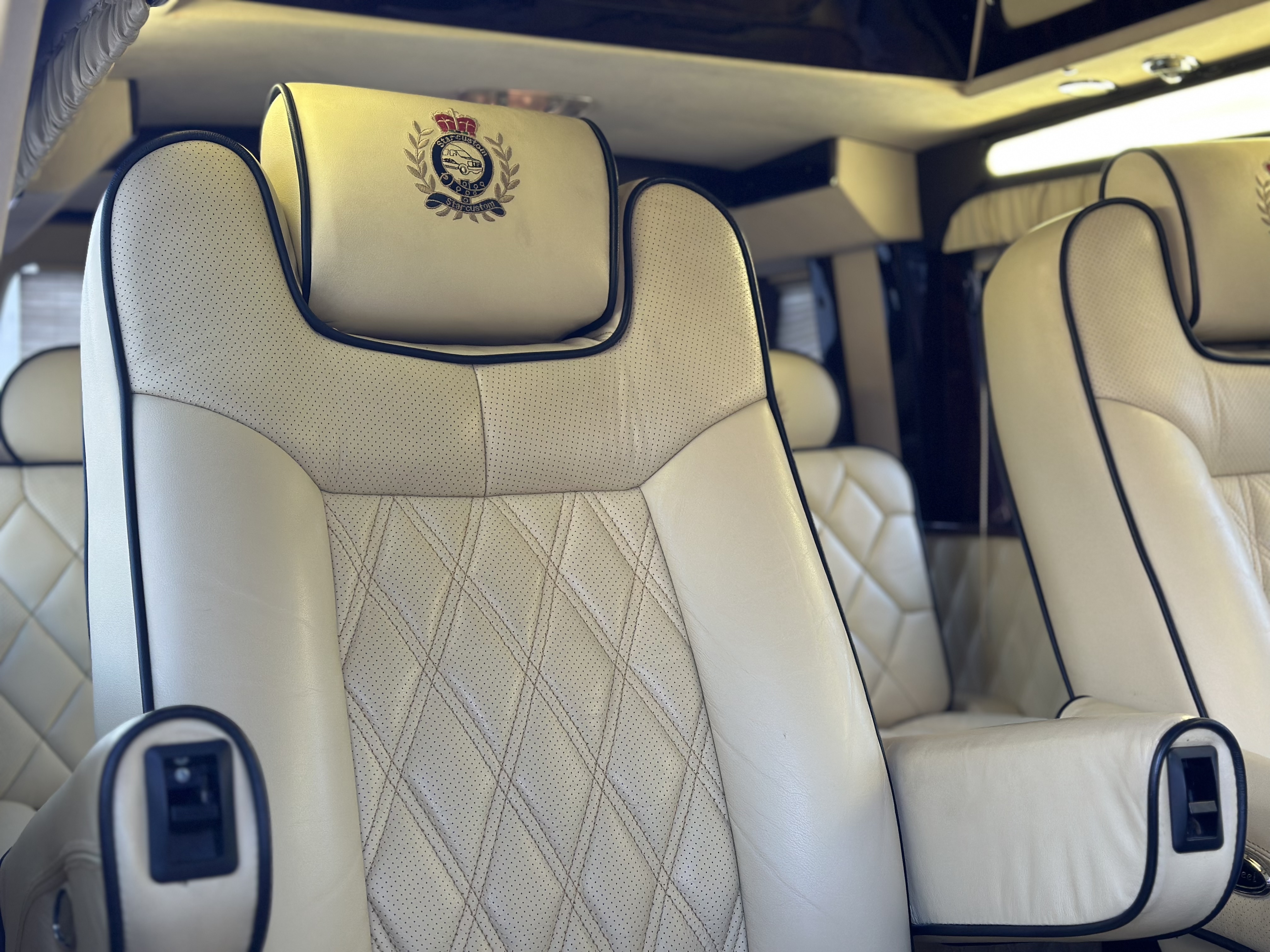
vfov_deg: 30.3
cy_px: 476
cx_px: 635
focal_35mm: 48
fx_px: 1761
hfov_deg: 39.7
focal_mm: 6.86
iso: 100
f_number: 1.78
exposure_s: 1/121
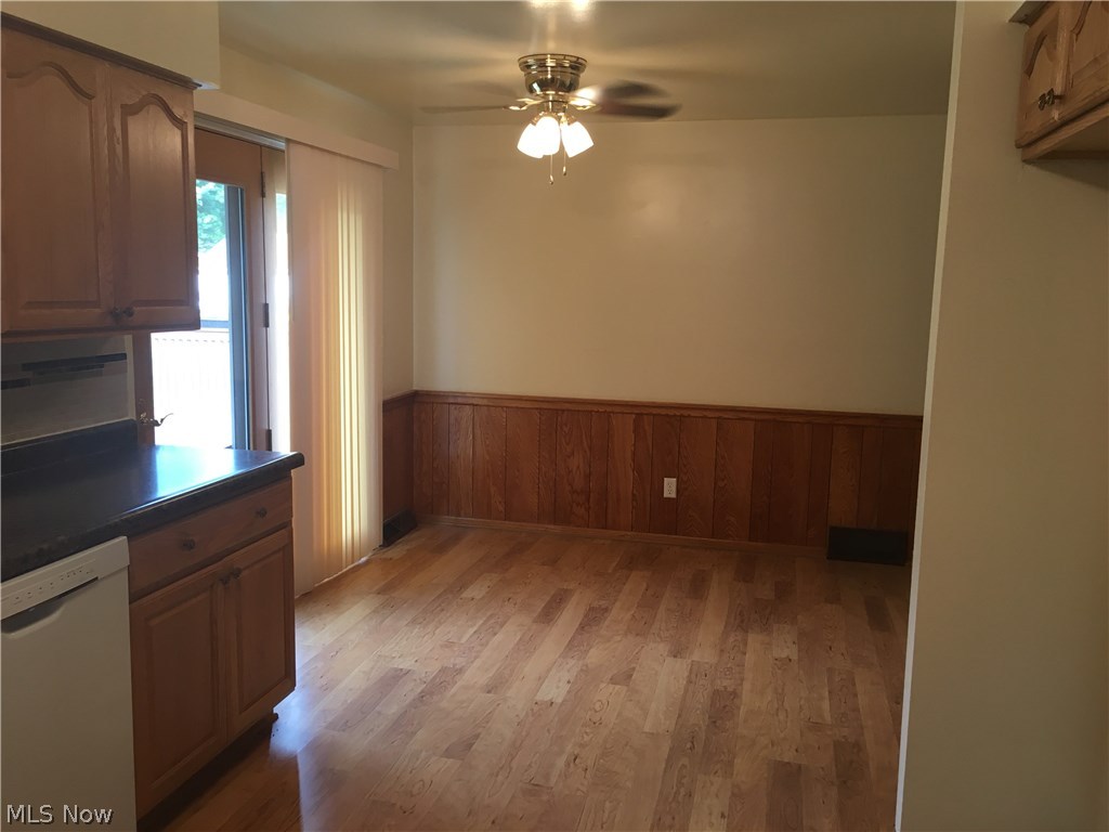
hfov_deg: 61.7
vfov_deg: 48.2
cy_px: 416
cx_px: 554
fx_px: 929
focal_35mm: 29
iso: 50
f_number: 2.2
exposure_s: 1/30
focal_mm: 4.15
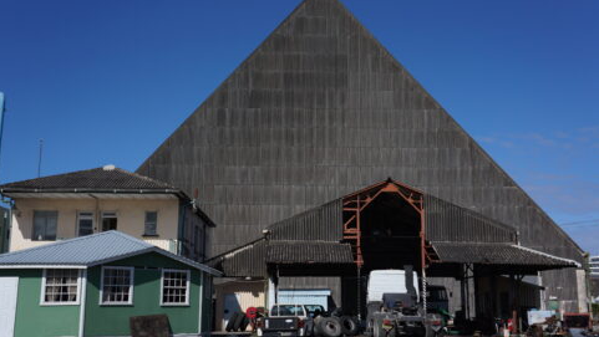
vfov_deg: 26.6
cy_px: 173
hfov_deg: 45.5
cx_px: 301
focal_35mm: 45
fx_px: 715
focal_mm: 28
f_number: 6.3
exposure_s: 1/1250
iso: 100
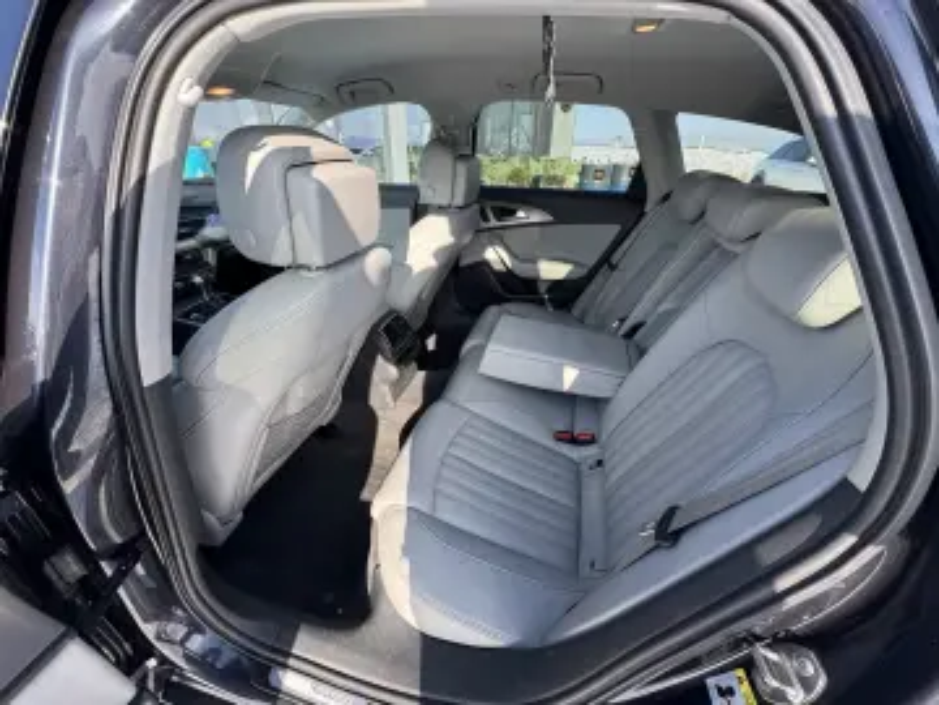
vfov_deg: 85.7
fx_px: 380
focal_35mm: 14
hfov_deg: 102.1
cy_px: 352
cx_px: 470
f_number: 2.2
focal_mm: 2.22
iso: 40
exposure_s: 1/176
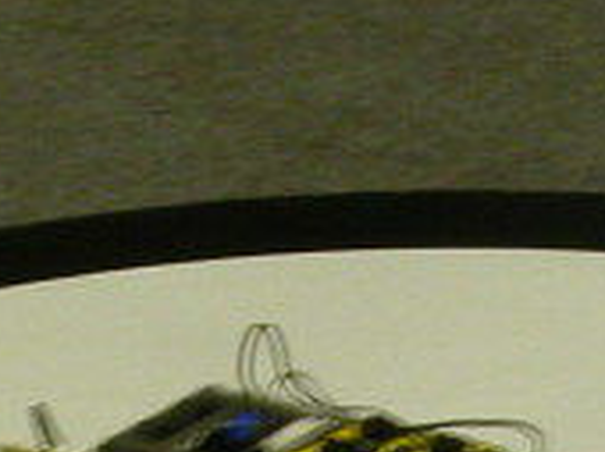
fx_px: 11693
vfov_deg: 2.2
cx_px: 285
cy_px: 982
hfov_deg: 3.0
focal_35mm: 670
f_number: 4.2
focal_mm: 23.1
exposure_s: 1/14.5
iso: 100
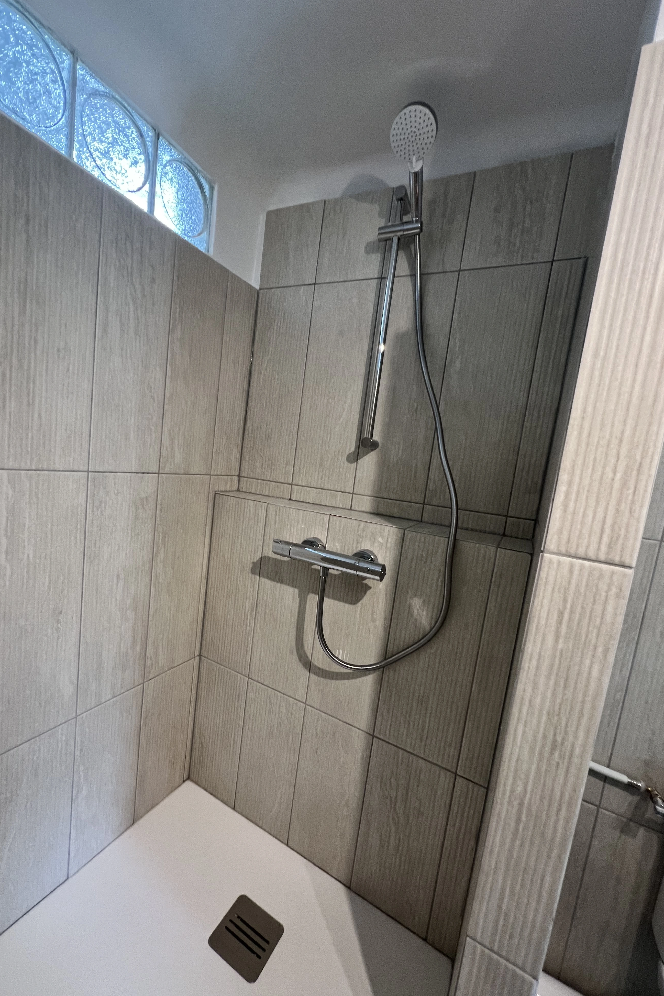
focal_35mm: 14
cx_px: 286
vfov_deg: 104.2
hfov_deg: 80.8
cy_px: 507
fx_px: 387
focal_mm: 1.57
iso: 200
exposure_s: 1/99
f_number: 1.8
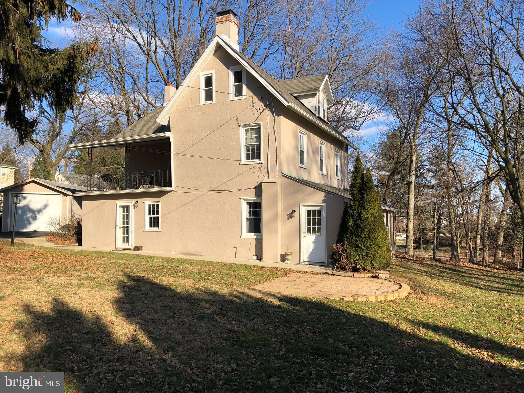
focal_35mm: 28
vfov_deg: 49.7
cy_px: 196
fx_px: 424
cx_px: 262
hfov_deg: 63.4
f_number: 1.8
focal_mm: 3.99
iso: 20
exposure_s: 1/1600
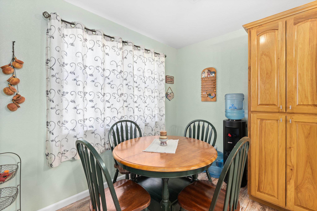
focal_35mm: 16
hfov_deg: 96.7
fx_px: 141
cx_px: 158
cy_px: 106
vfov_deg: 73.7
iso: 320
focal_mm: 16
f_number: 7.1
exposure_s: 1/1.67
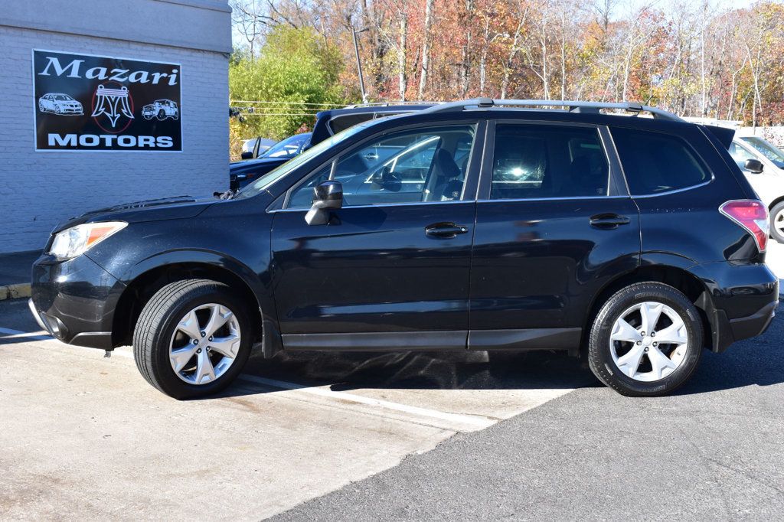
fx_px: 1012
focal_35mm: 46
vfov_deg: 28.9
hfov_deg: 42.3
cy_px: 261
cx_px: 392
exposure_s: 1/200
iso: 400
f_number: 10
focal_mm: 31
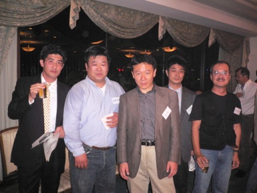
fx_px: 260
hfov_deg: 52.6
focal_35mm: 35
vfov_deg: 40.7
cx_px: 128
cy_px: 96
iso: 400
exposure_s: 1/60
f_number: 2.8
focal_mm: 5.8
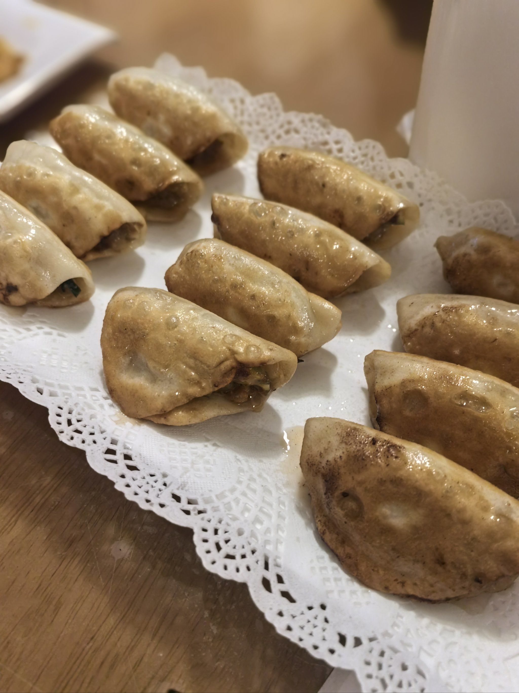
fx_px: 540
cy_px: 346
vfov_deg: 65.3
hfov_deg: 51.4
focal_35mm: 27
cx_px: 260
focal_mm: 5.75
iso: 250
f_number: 2
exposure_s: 1/33.3
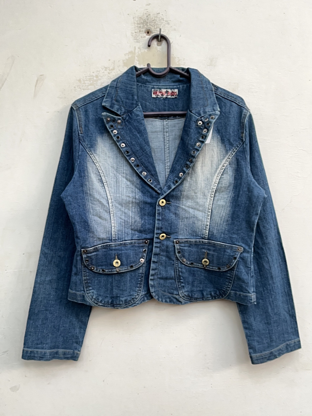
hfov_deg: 51.4
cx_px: 156
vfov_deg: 65.3
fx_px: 324
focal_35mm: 27
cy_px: 208
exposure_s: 1/60
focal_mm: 5.1
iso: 64
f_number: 1.6
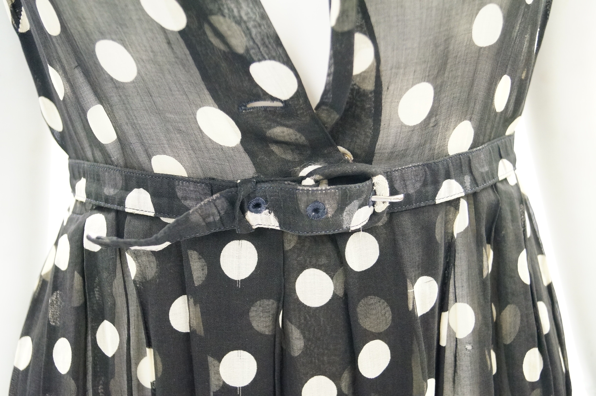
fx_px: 645
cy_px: 198
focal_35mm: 39
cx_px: 298
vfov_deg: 34.1
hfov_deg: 49.6
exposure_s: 1/40
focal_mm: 26
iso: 3200
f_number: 4.5
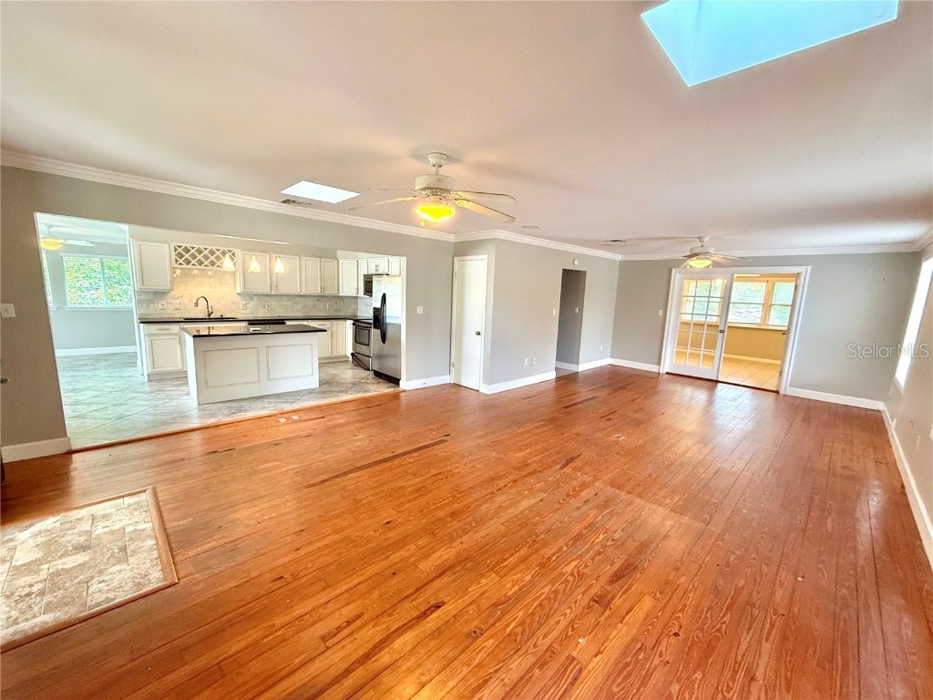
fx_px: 377
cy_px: 350
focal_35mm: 14
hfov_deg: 102.1
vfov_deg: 85.7
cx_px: 466
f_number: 2.2
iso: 400
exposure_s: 1/120
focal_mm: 2.22
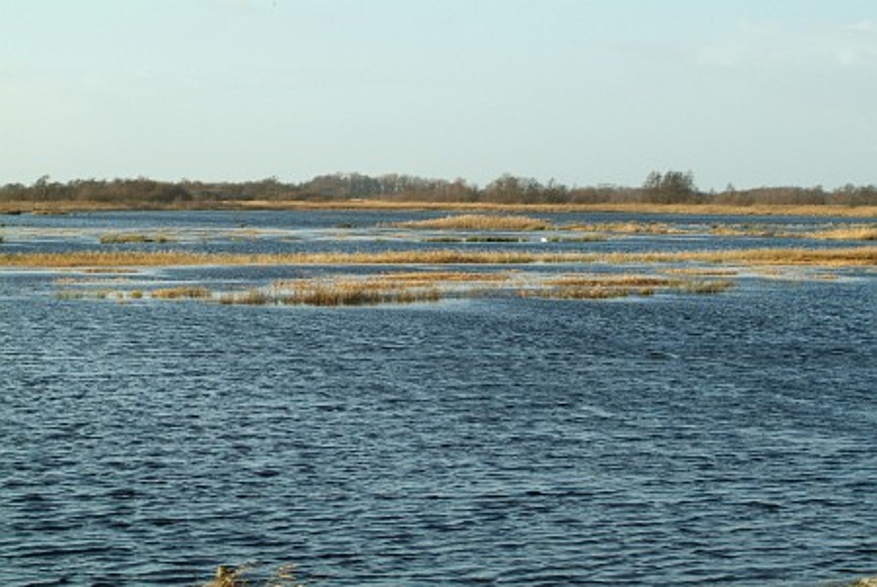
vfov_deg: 14.7
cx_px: 438
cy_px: 294
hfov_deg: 21.9
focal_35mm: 93
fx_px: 2268
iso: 400
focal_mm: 62
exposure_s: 1/180
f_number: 11
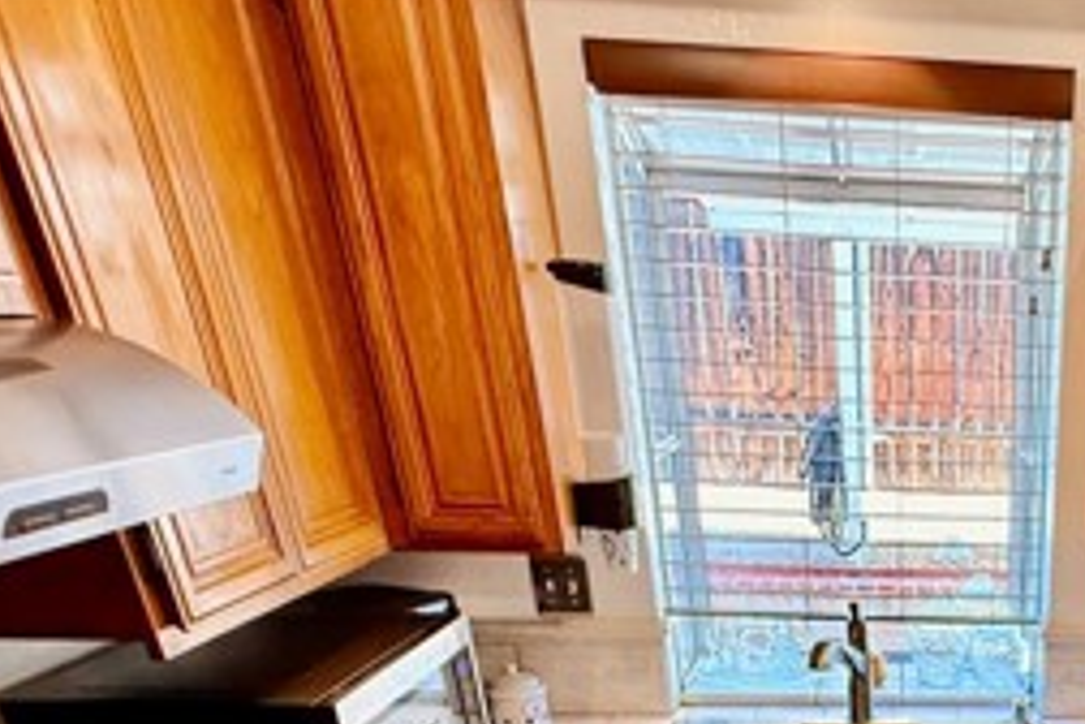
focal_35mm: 37
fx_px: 1115
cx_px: 1025
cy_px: 1008
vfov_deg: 27.8
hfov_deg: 45.7
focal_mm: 2.22
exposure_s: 1/59
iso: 400
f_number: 2.2
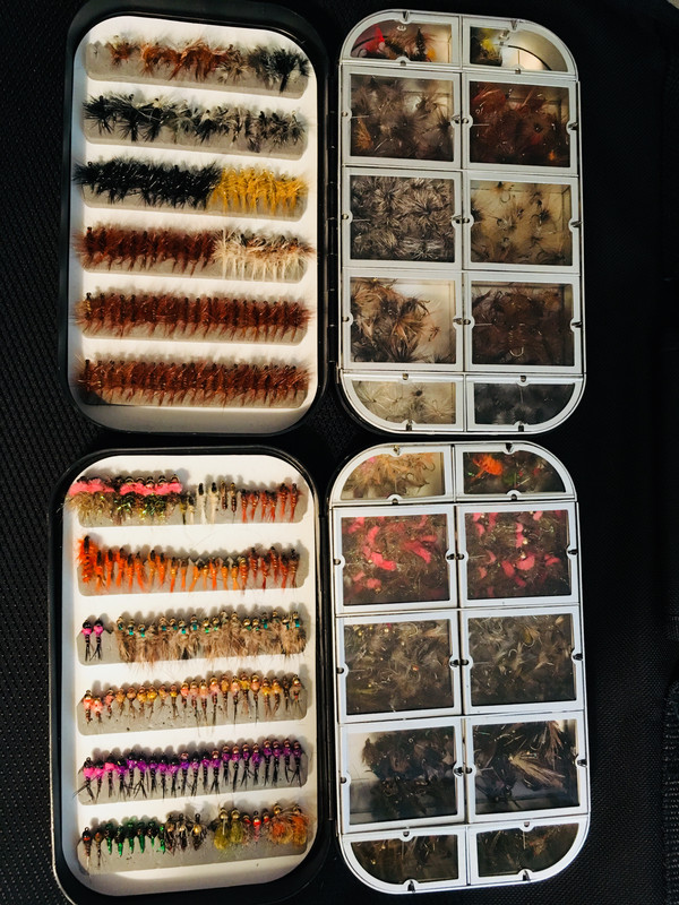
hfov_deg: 48.2
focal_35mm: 29
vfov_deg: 61.7
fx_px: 758
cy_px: 452
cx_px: 340
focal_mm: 4.15
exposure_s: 1/24
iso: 200
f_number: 2.2
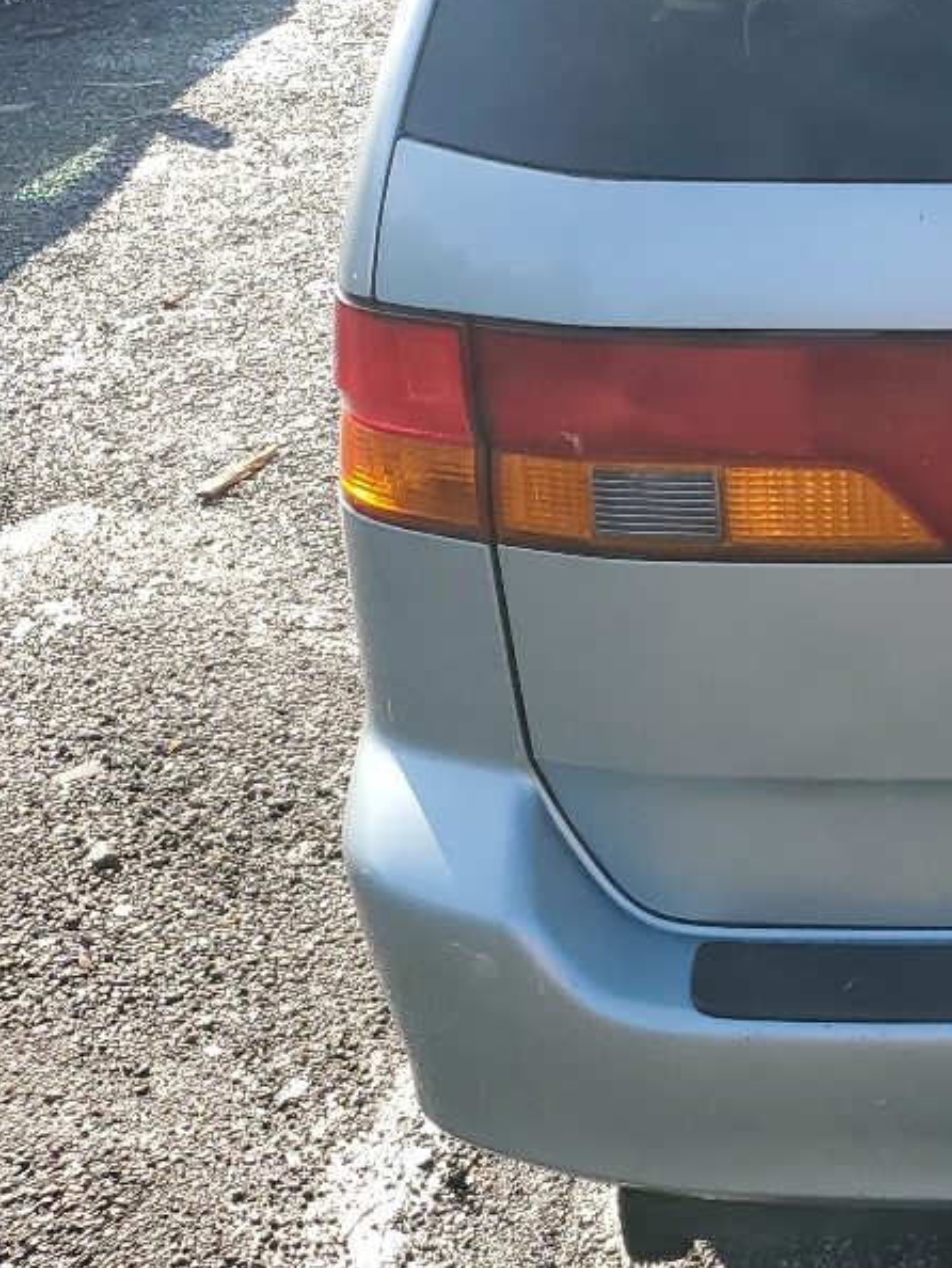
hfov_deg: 18.8
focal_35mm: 70
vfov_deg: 27.5
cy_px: 346
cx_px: 1381
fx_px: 2565
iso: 50
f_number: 1.5
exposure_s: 1/1111
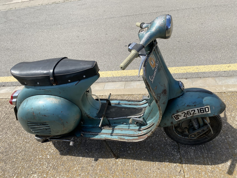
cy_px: 89
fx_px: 178
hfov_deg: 67.3
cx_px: 118
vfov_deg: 53.1
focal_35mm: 26
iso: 32
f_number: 1.8
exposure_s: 1/2967
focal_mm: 4.25
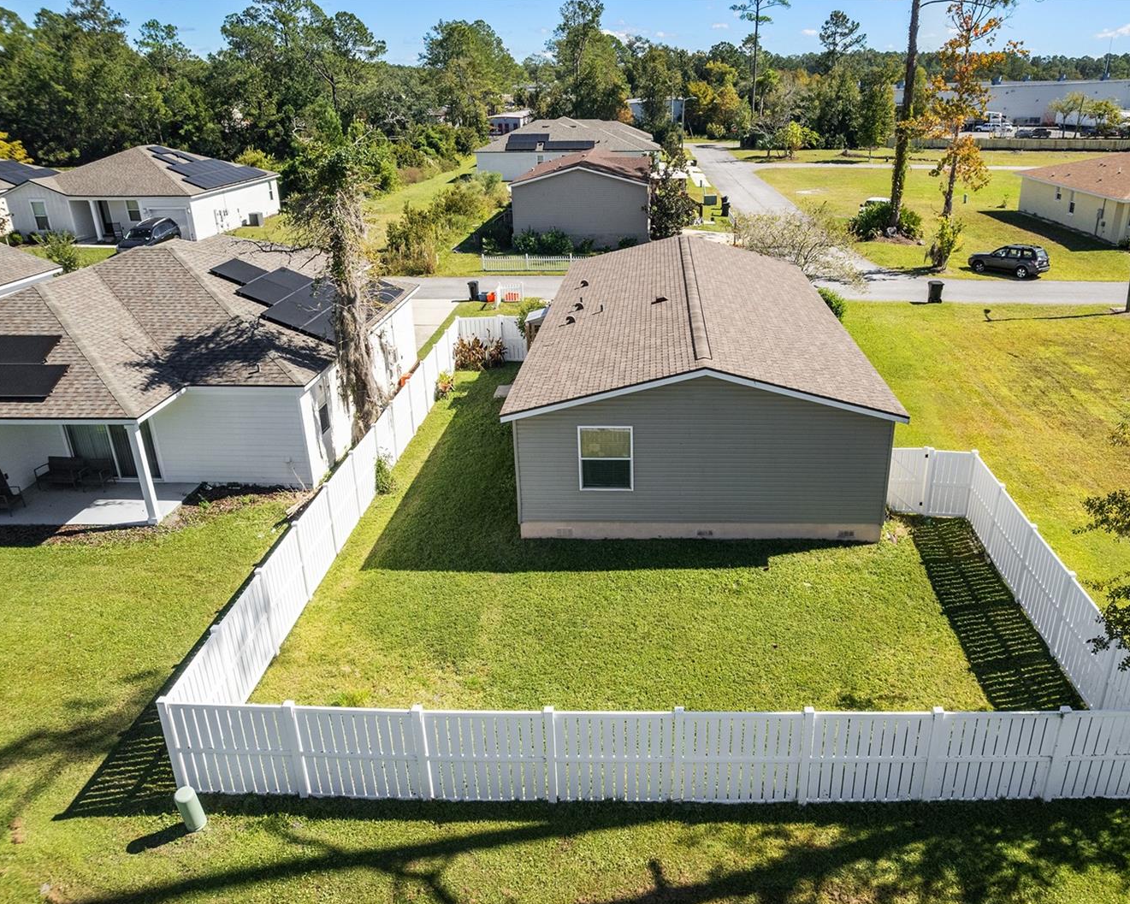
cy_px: 451
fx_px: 836
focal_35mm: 25
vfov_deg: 56.8
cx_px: 637
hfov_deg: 67.8
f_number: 2.8
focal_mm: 8.38
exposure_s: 1/2000
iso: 150
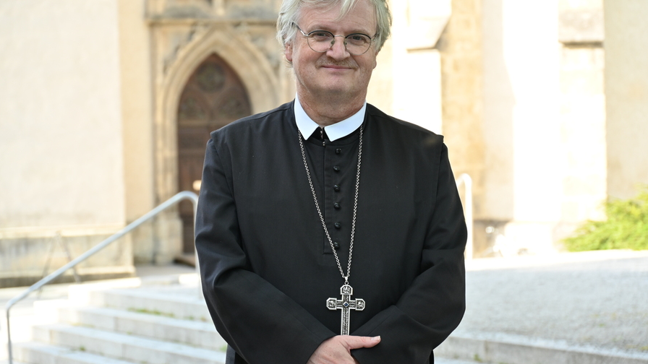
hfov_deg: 17.6
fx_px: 2088
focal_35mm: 122
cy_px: 155
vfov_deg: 10.0
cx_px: 323
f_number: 5.3
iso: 400
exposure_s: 1/200
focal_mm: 77
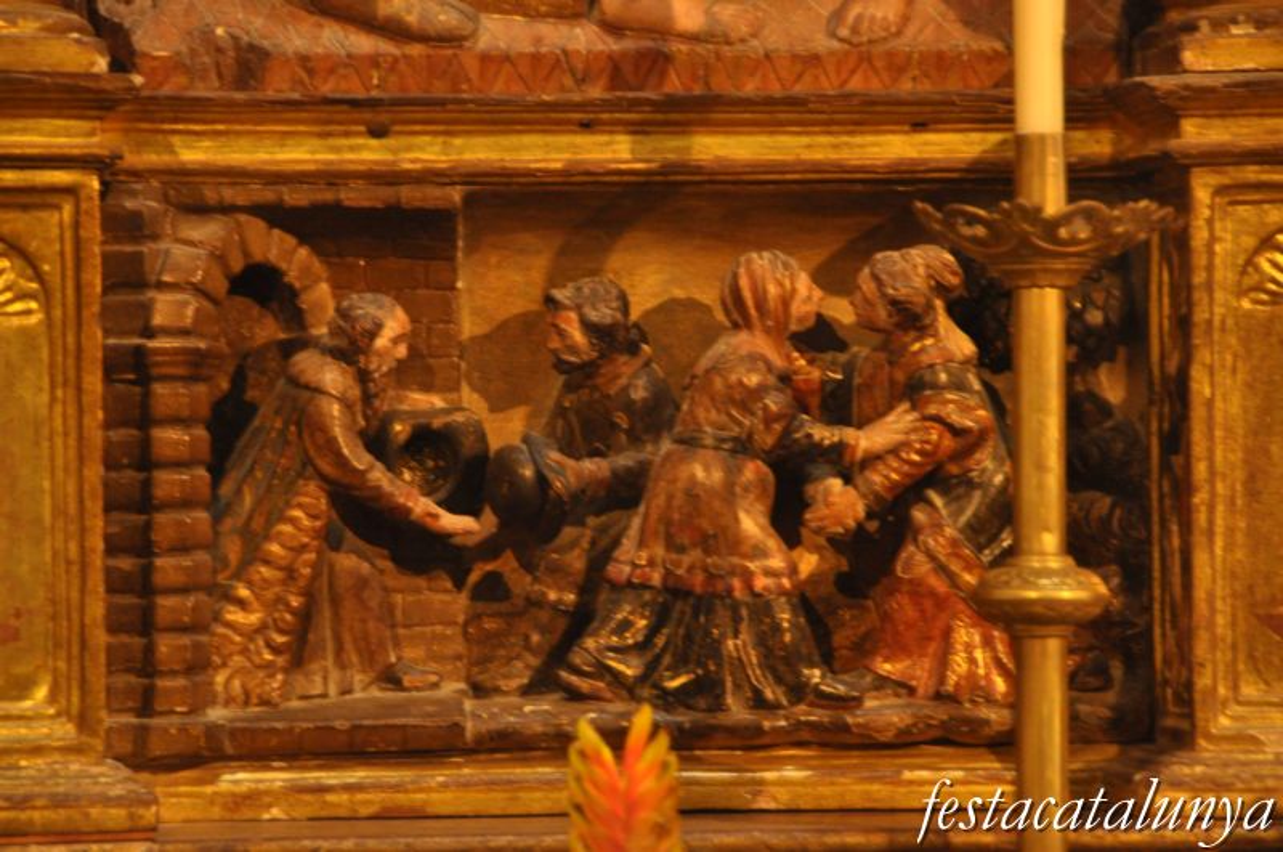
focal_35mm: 225
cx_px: 642
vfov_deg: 6.1
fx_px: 8007
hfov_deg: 9.2
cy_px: 426
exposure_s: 1/8
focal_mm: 150
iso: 1600
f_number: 5.6
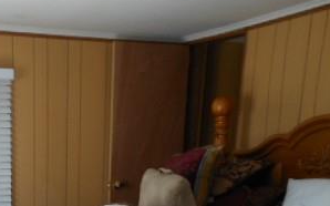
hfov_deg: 33.9
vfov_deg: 21.1
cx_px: 39
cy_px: 249
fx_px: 512
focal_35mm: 57
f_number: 3.2
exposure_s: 1/30
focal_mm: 4.5
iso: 80
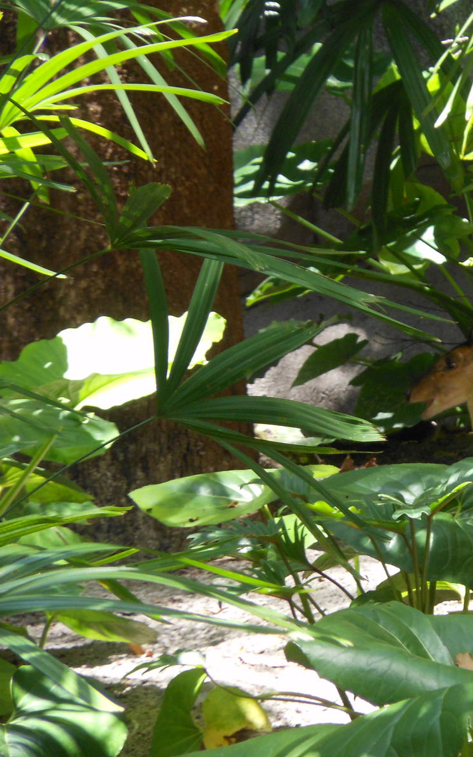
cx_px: 488
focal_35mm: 278
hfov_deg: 4.7
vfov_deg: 7.6
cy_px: 379
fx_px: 5737
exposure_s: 1/60
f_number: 5.6
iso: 200
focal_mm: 35
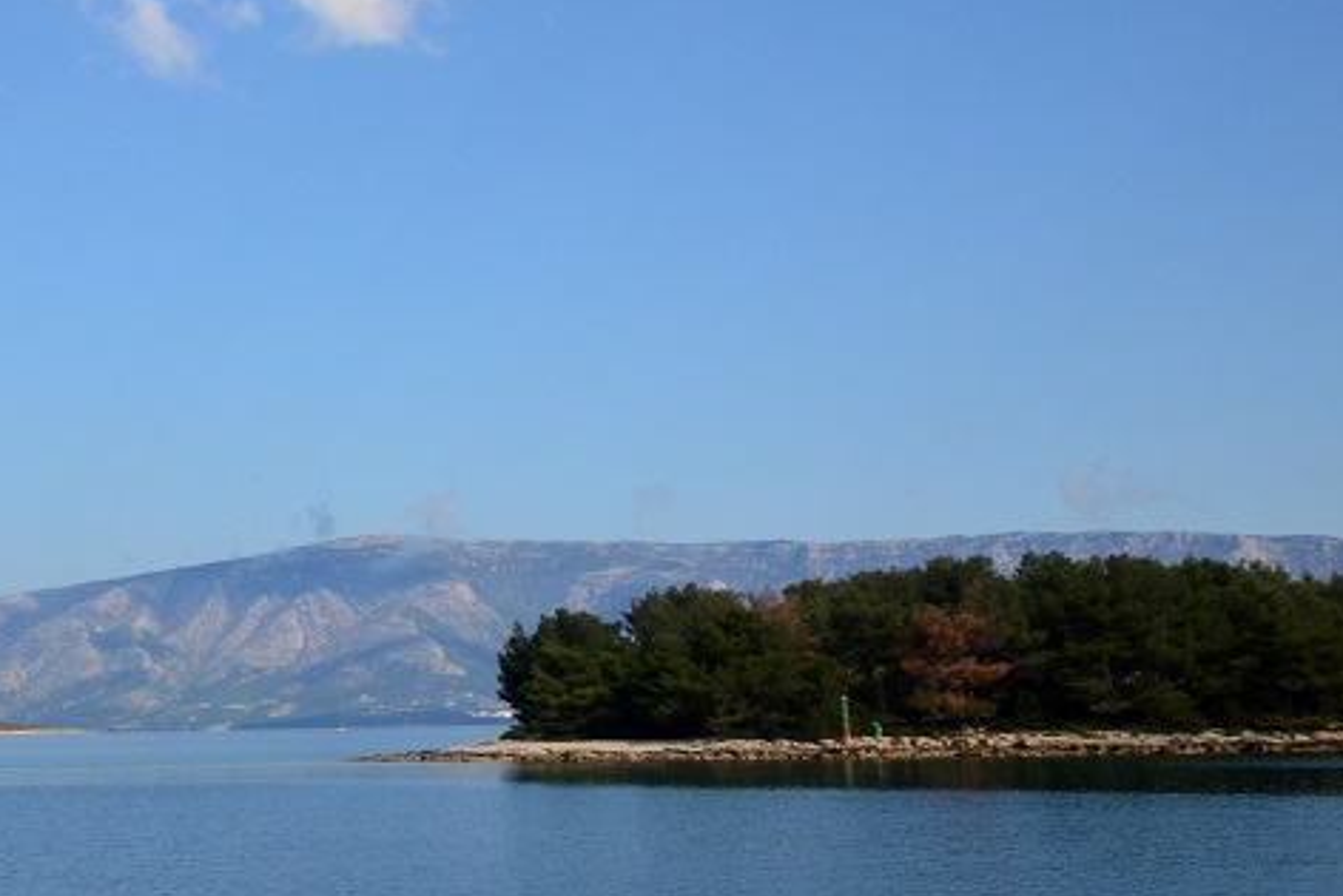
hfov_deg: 26.2
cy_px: 201
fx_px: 2836
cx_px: 277
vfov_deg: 17.8
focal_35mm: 76
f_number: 4
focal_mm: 24
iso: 400
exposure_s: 1/4000
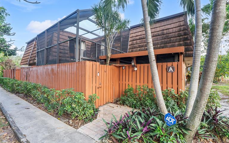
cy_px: 71
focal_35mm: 16
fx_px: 100
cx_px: 114
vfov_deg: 71.3
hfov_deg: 97.8
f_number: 8
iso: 1000
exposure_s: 1/60
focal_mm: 10
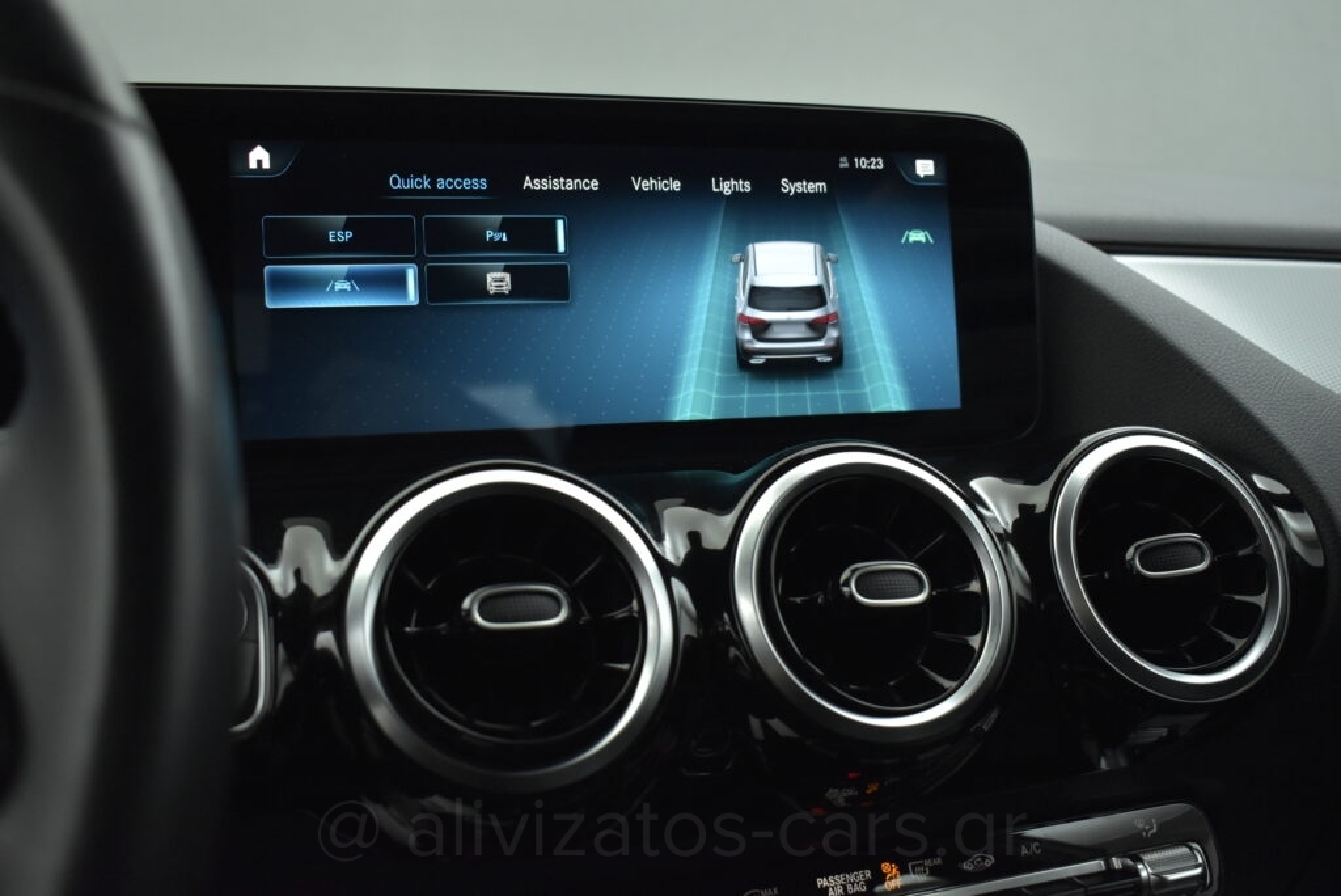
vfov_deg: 38.4
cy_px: 448
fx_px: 1286
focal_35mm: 34
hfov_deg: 55.1
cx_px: 670
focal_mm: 23
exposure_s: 1/100
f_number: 3.8
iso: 1600
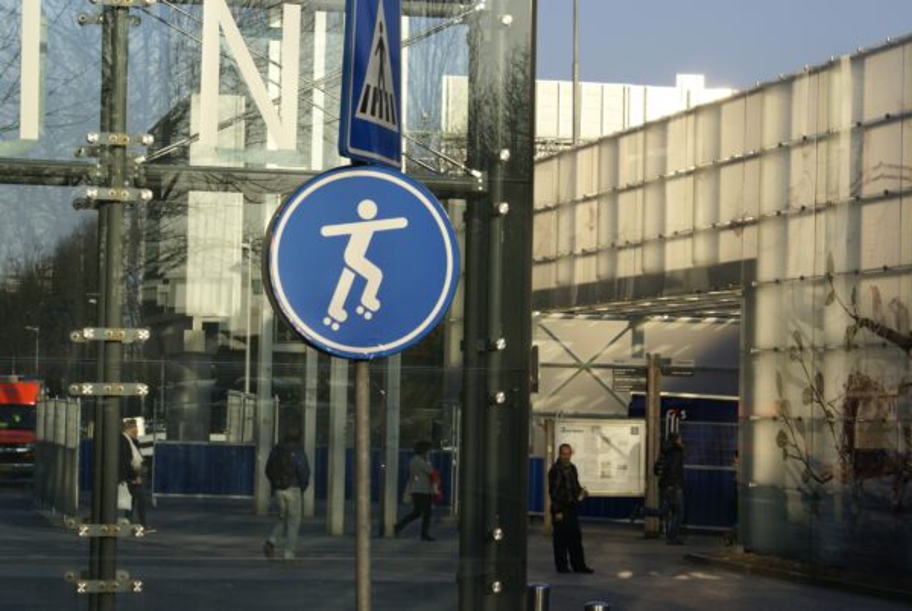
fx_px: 2664
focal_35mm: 105
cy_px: 306
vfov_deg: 13.1
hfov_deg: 19.4
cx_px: 456
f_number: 9
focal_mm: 70
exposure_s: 1/160
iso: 100
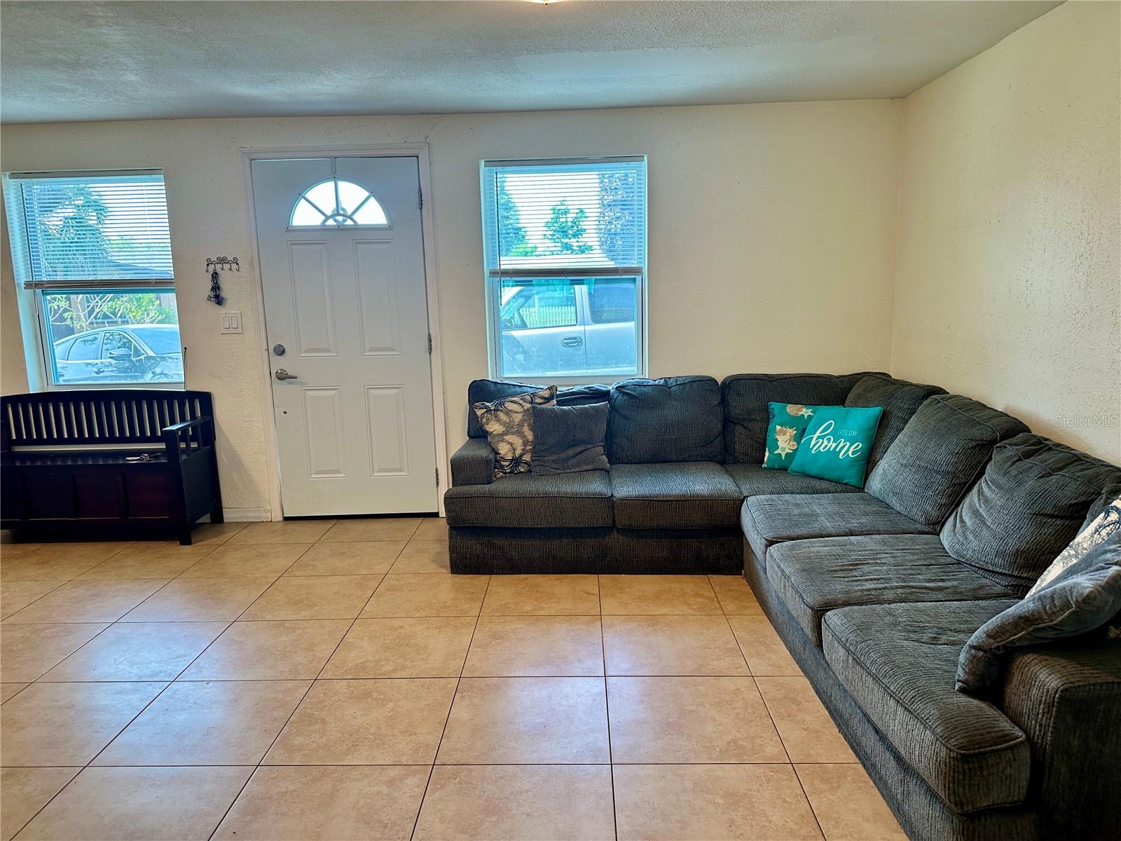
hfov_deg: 71.6
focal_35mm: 24
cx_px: 560
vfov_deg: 56.8
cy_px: 420
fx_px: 777
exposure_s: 1/120
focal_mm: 6.86
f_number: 1.78
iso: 125
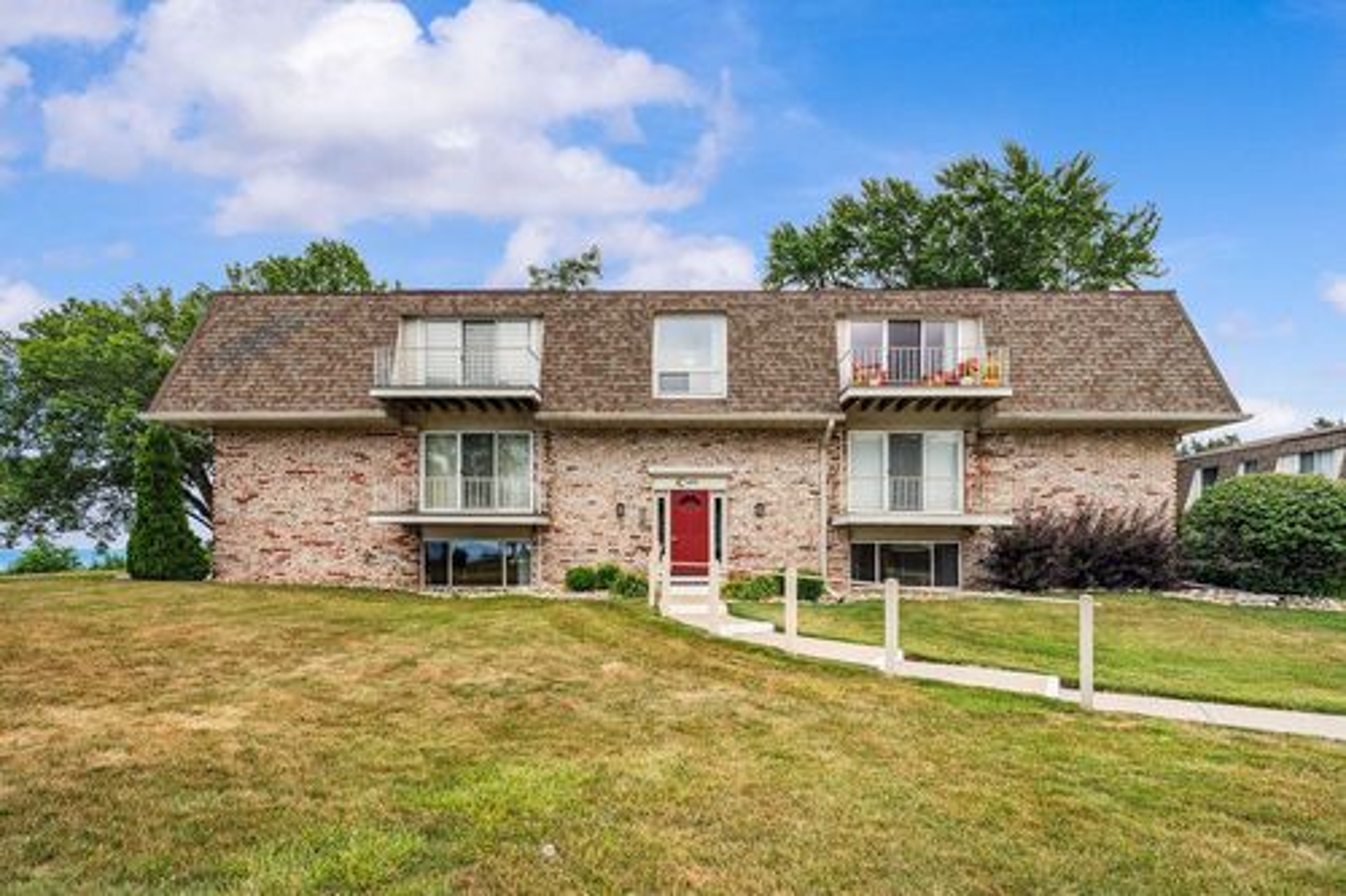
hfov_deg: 104.3
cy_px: 448
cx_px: 673
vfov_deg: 81.2
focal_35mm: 14
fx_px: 523
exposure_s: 1/125
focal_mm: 14
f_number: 10
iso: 250
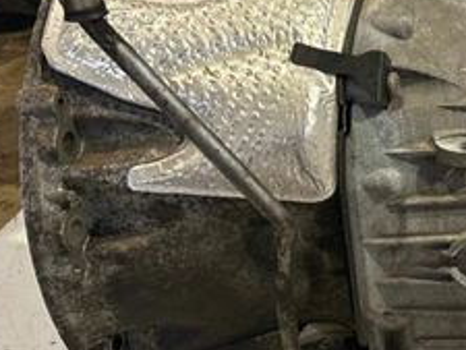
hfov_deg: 26.2
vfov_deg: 22.9
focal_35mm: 64
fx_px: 862
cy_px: 120
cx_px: 590
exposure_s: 1/50
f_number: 1.78
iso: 320
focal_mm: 6.86
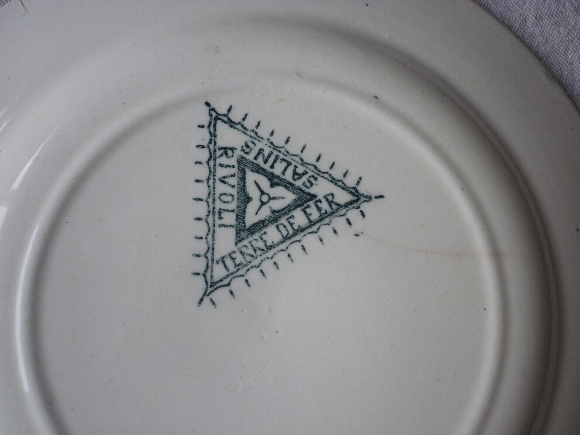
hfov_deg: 55.4
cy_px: 218
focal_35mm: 33
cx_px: 290
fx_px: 553
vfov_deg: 42.9
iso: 100
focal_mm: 5.5
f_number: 2.8
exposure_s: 1/30
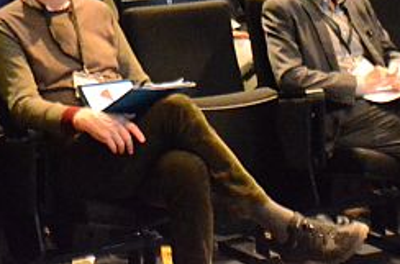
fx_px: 1418
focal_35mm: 128
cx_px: 20
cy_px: -167
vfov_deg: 10.2
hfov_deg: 15.8
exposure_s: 1/60
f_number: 3.8
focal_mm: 26
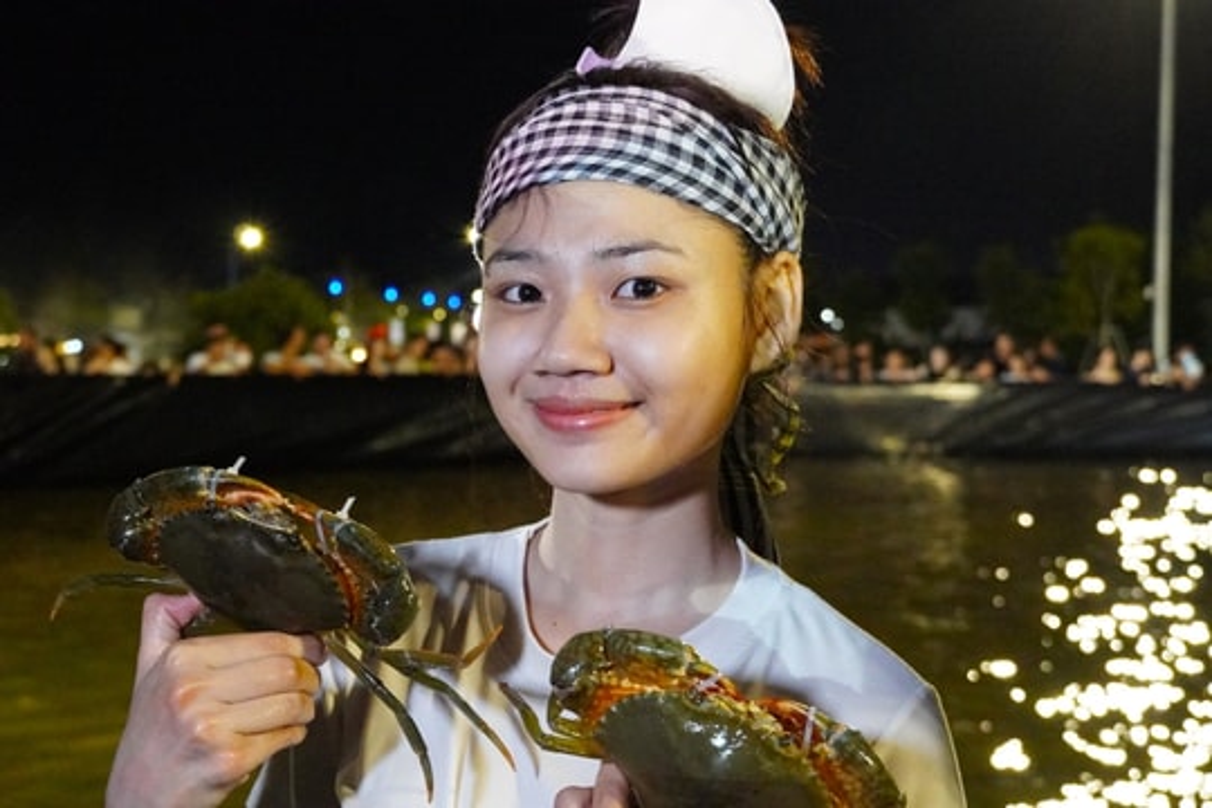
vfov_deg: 25.8
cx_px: 606
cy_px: 404
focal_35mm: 52
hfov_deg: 37.9
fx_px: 1767
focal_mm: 35
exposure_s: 1/100
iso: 12800
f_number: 5.6
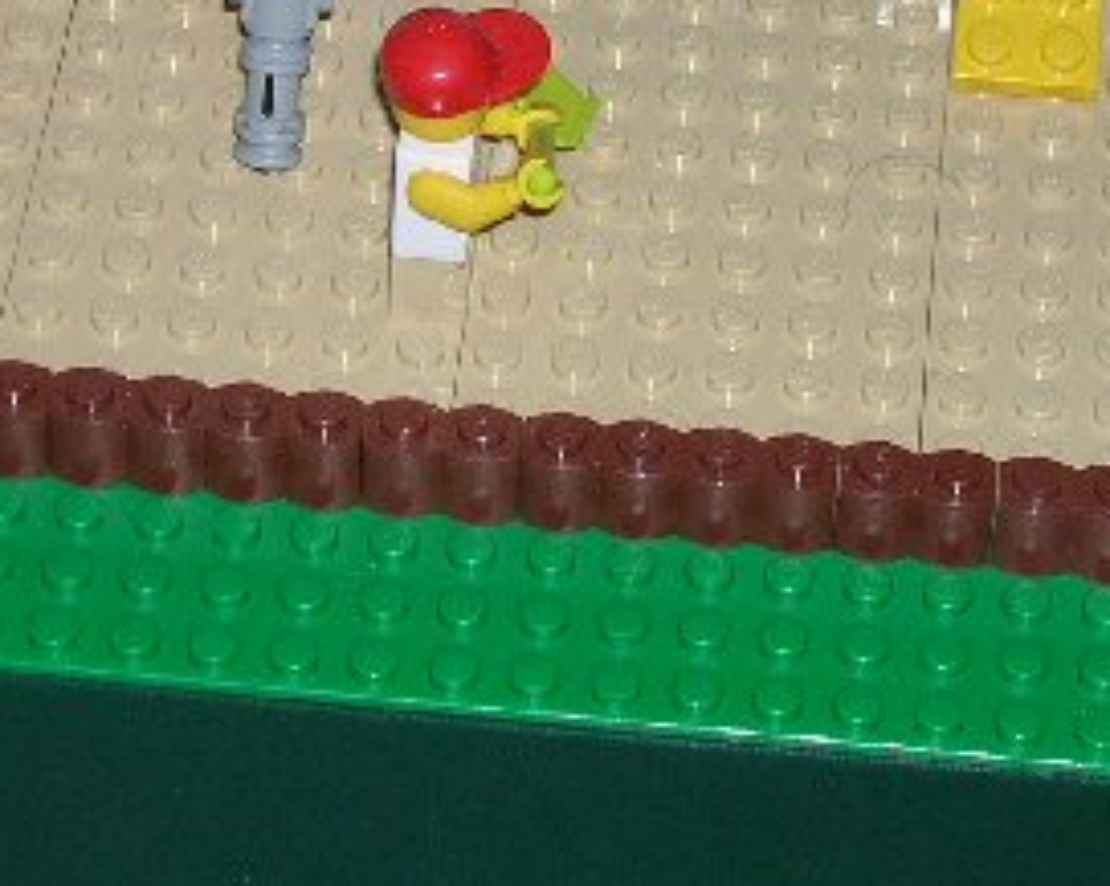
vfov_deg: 8.7
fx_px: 5776
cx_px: 567
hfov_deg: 11.0
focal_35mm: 176
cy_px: -178
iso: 50
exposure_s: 1/60.1
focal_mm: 10.4
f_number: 3.6
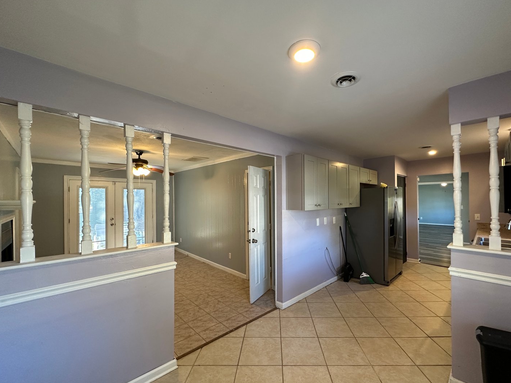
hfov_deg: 98.0
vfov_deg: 81.7
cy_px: 198
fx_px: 221
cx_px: 272
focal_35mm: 15
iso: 160
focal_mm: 2.22
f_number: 2.2
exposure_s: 1/60
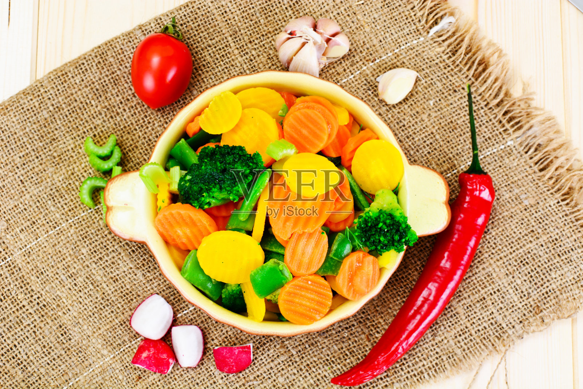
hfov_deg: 27.0
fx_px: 1215
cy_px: 194
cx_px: 292
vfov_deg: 18.2
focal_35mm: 75
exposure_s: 1/200
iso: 100
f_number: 11
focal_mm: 50
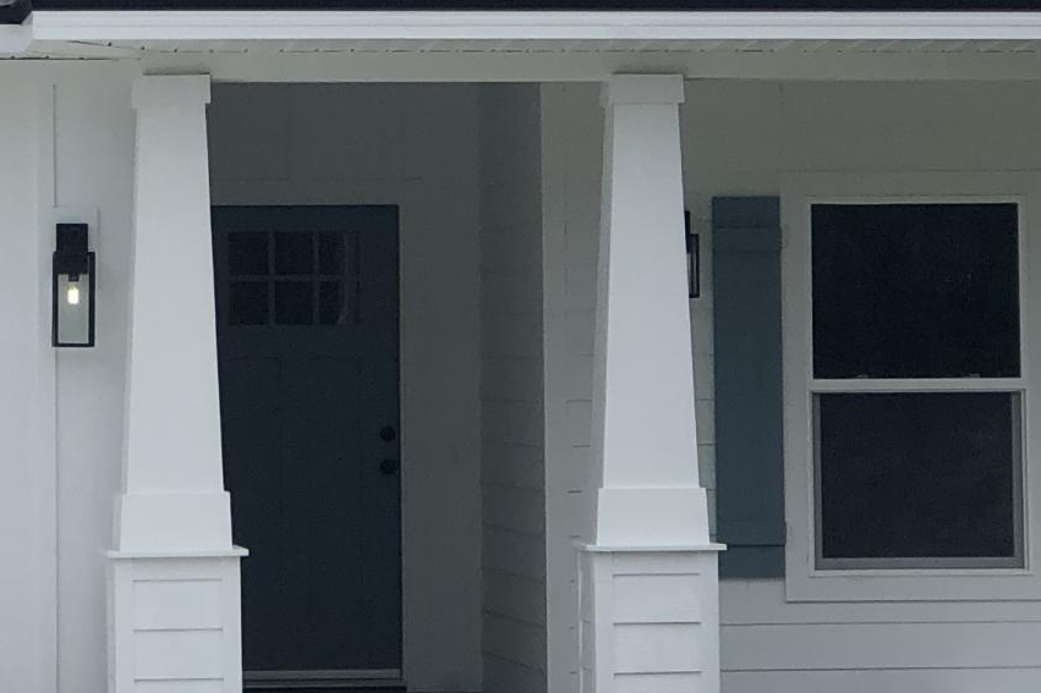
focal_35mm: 209
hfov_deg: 9.8
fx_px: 6042
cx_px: 77
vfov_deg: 6.5
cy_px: -93
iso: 20
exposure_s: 1/1499
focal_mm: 6.6
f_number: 2.8
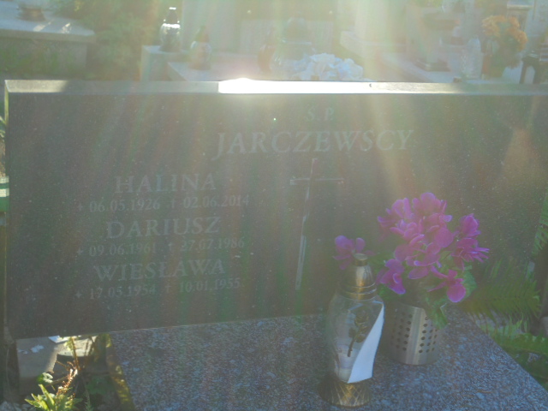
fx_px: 887
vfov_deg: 26.1
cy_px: 206
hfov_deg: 34.3
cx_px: 274
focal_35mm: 56
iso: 100
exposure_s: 1/100
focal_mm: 10.1
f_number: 5.2
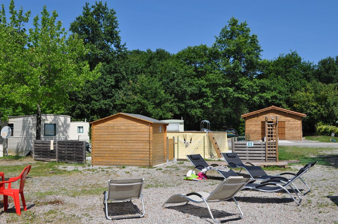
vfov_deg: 33.3
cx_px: 165
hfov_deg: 48.5
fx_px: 375
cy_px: 114
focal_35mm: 40
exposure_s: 1/400
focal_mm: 26
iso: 200
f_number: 10
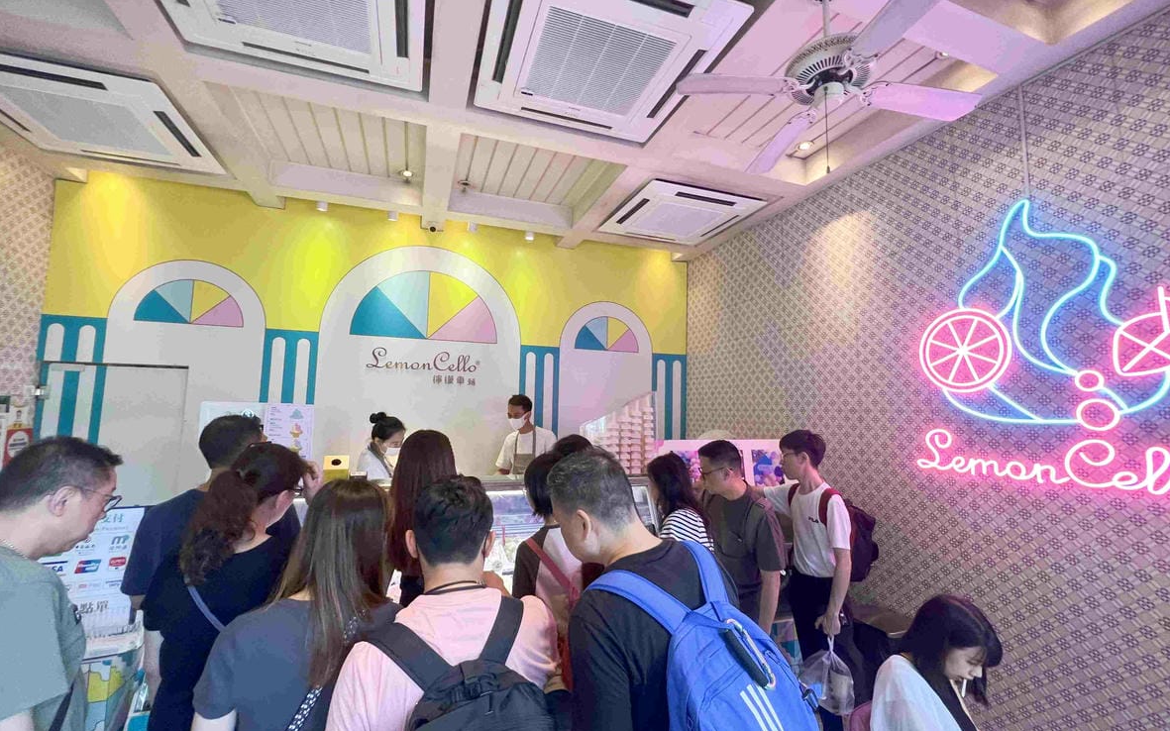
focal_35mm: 14
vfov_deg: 78.6
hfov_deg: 105.3
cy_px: 366
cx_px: 577
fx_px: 446
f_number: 1.8
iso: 200
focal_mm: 1.57
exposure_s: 1/100
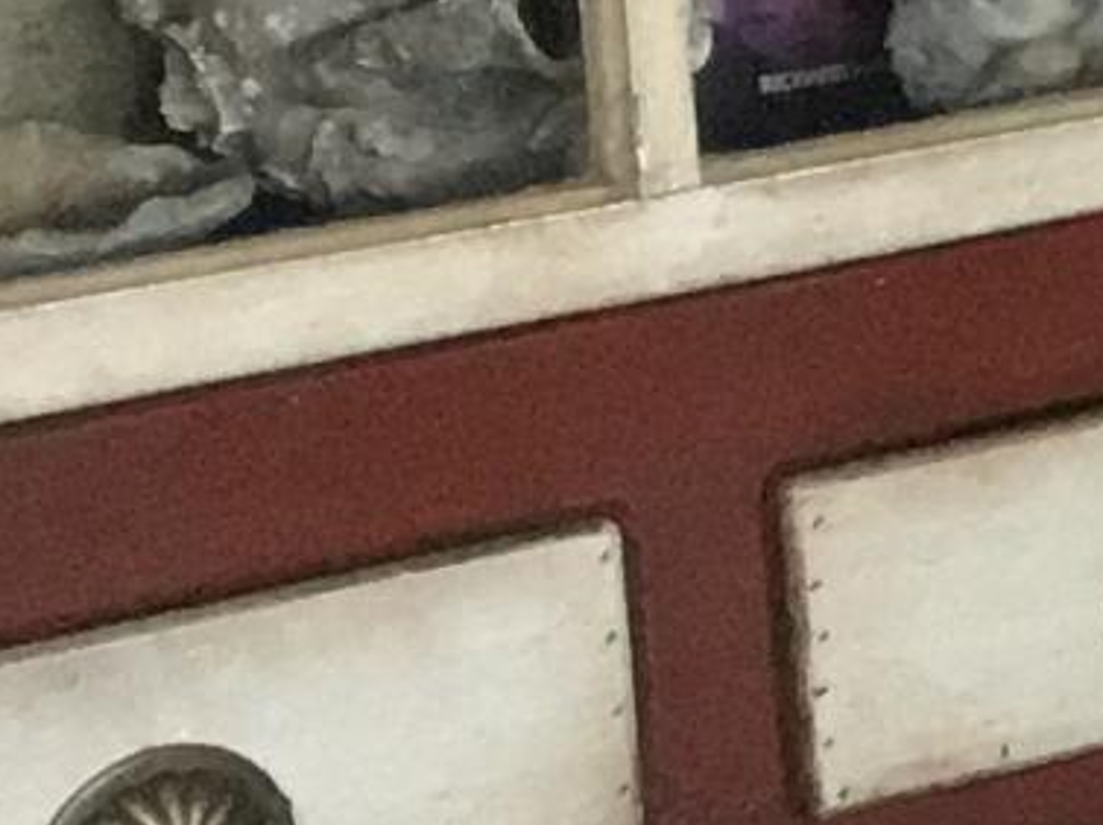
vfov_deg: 6.3
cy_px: -412
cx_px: 4055
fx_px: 7354
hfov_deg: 7.0
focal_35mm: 231
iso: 200
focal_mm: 4.15
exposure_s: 1/30
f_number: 2.2
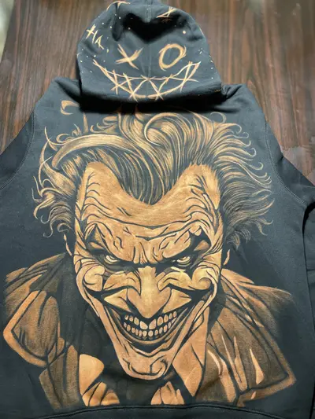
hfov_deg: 53.1
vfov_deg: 67.3
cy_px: 210
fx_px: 315
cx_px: 158
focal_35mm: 26
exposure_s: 1/50
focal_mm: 4.2
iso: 200
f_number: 1.6
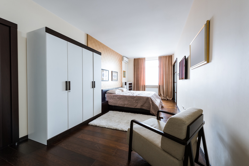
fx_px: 97
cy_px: 83
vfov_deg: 81.2
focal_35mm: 14
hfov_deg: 104.2
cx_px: 124
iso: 200
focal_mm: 14
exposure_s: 1.3
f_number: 7.1
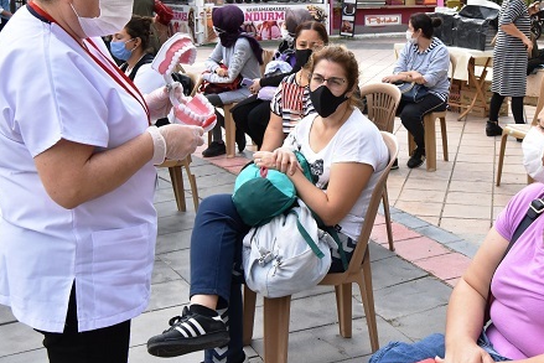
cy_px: 151
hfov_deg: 35.9
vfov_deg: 24.6
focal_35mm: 55
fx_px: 831
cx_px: 361
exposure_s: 1/800
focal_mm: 32
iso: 2000
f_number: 14
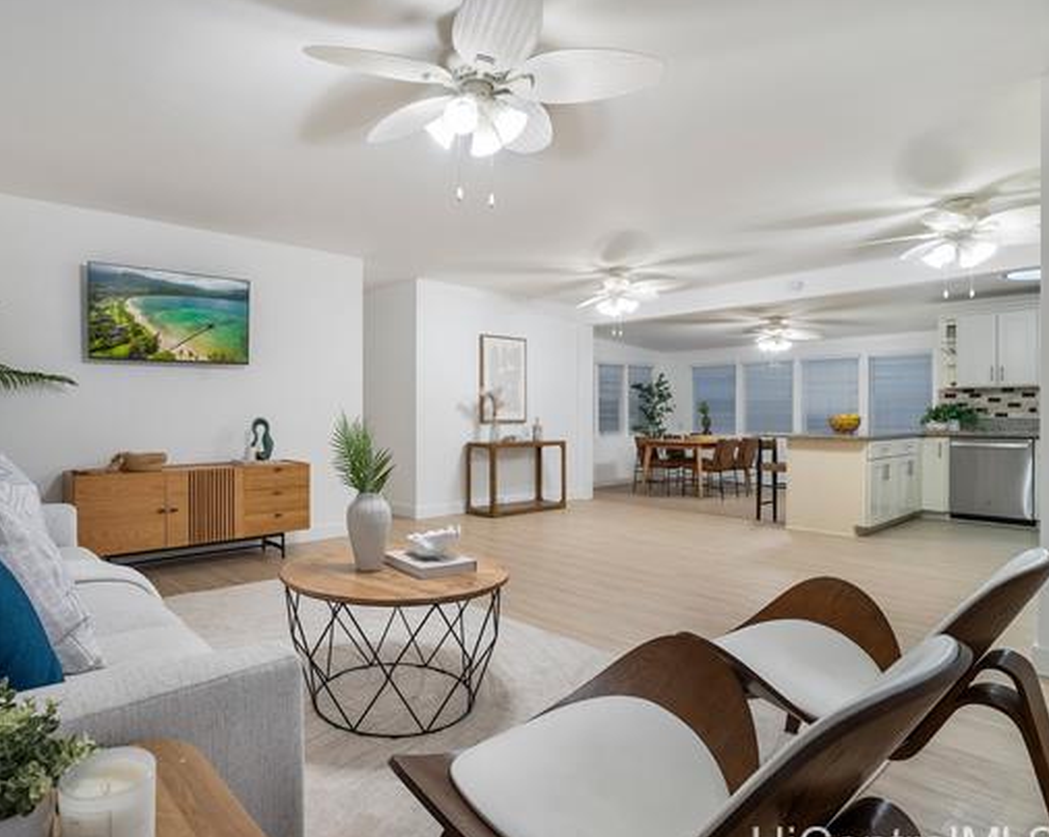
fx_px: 589
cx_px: 394
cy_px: 425
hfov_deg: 81.8
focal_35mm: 19
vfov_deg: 70.8
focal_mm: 16
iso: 200
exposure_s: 1/60
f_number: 7.1
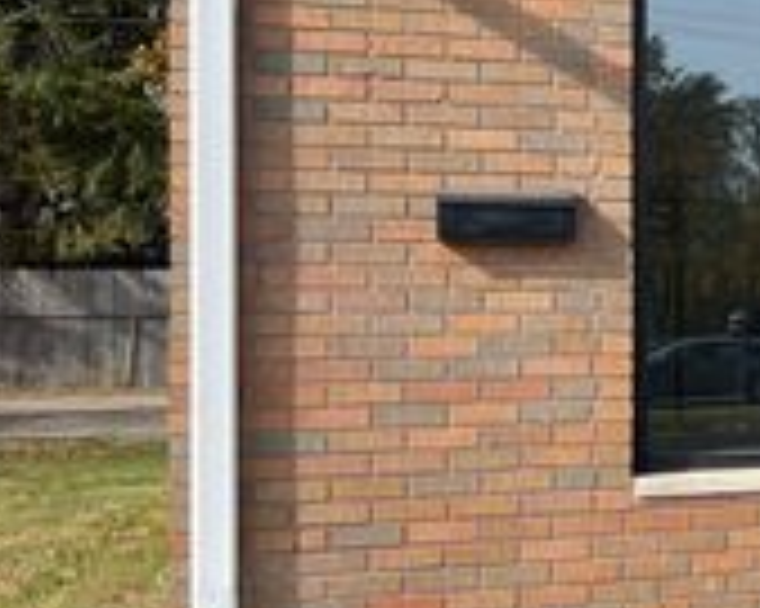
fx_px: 1686
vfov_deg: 20.4
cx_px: 1093
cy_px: 295
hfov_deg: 21.8
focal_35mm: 75
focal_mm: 4.2
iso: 32
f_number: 1.6
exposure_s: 1/2020
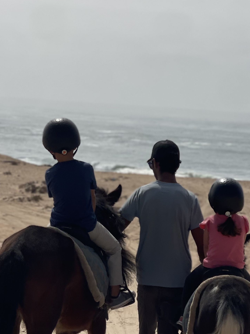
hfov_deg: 11.0
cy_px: 250
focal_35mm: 135
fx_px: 1300
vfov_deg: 14.6
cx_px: 123
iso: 32
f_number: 2.2
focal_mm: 7.5
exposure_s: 1/5236
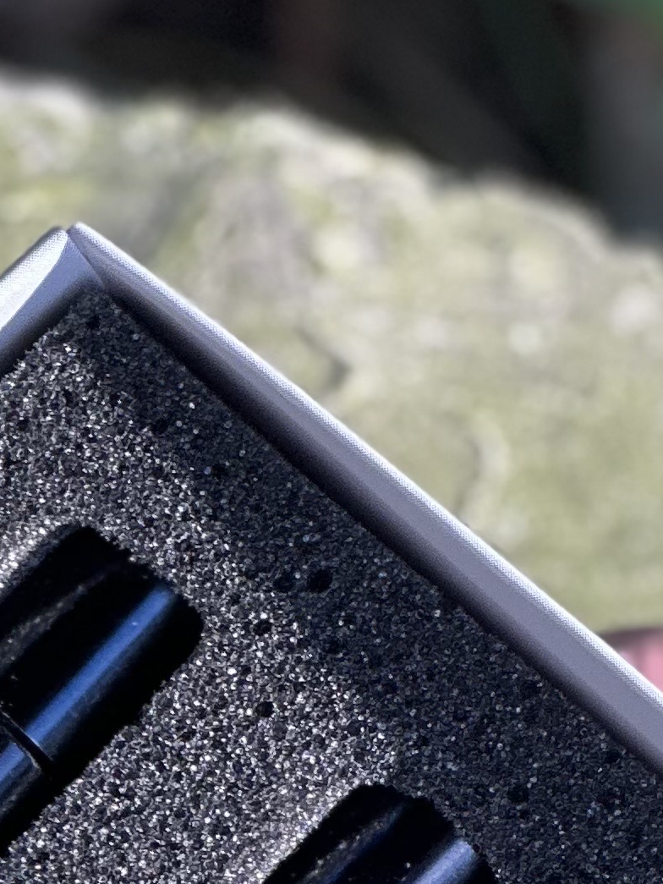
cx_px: 424
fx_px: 7583
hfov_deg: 5.0
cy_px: 1340
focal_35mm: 297
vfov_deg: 6.6
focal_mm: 9
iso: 50
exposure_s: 1/121
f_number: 2.8
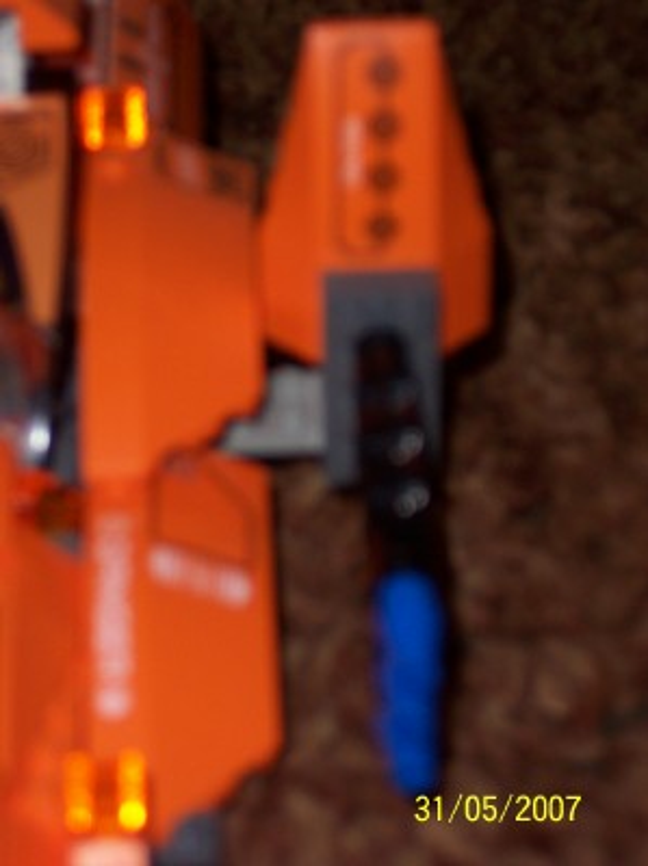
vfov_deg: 17.3
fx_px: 2851
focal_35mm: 114
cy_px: 433
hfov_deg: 13.0
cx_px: 324
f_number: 4.8
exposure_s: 1/90
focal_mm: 24
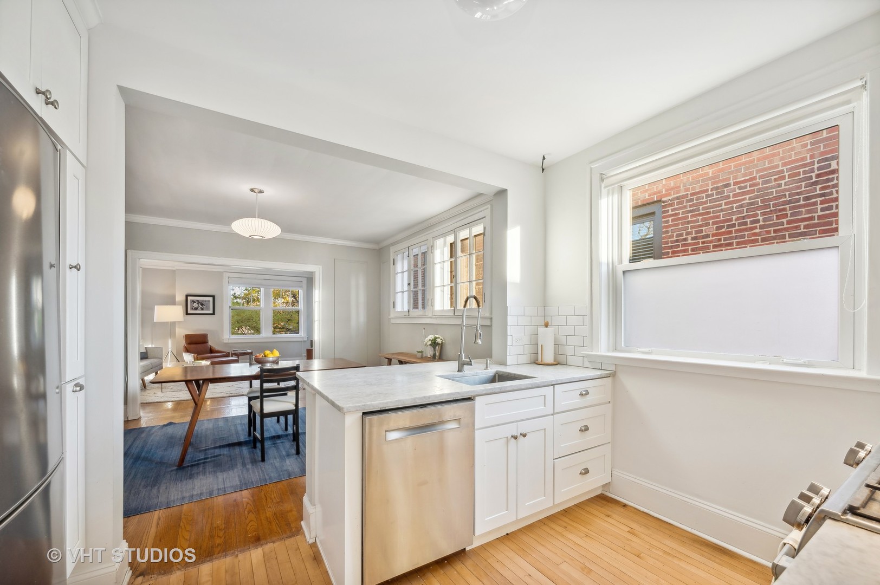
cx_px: 440
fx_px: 342
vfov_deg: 81.1
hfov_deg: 104.3
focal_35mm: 14
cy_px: 292
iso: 100
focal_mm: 14
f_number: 10
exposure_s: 1/13
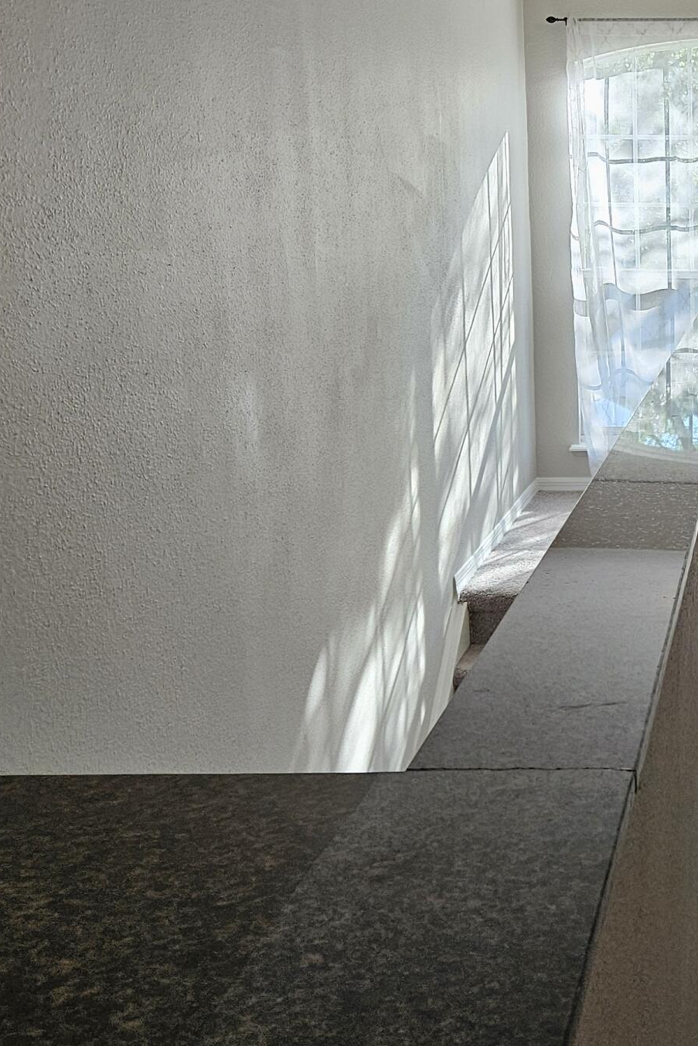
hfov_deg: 23.1
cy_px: 398
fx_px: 1541
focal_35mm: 53
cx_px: 866
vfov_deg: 37.3
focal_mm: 5.4
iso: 80
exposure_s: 1/120
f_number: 1.8
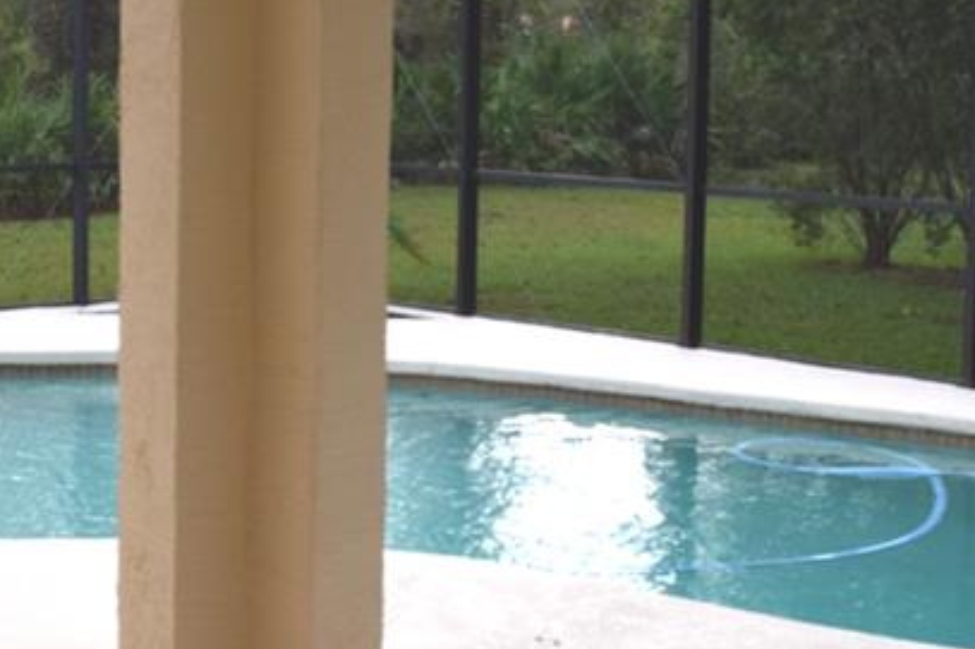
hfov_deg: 29.5
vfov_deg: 20.0
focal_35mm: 68
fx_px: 1841
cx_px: 323
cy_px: 297
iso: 400
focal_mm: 18
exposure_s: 1/200
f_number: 7.1
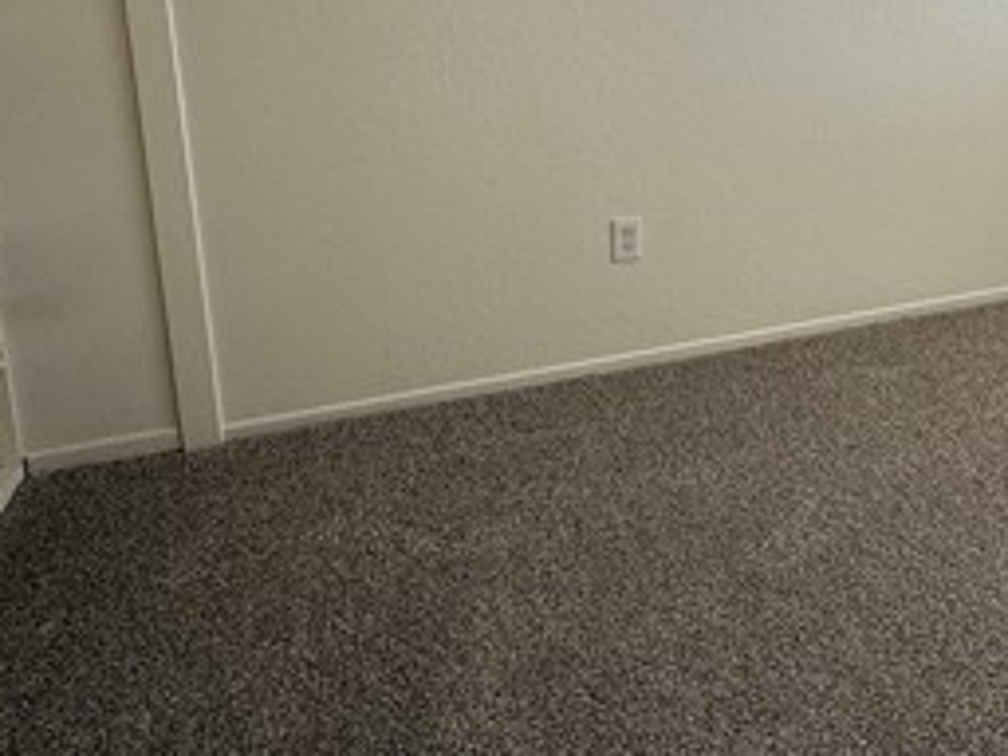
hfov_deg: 49.0
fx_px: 1019
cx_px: 831
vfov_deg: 38.2
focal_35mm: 35
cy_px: 87
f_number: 2.2
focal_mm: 2.22
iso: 50
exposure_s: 1/99
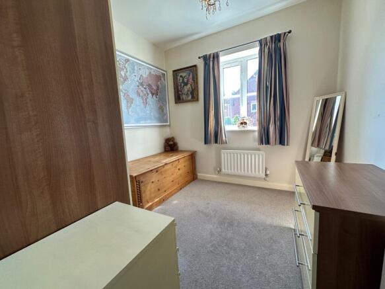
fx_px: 156
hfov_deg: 102.1
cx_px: 192
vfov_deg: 85.7
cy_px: 144
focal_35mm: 14
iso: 100
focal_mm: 2.22
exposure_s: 1/100
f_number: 2.2
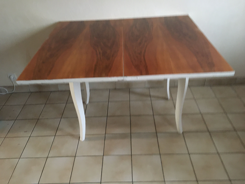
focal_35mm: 29
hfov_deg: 61.7
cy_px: 92
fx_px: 205
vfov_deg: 48.2
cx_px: 122
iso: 400
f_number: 2.2
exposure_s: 1/17
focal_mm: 4.15
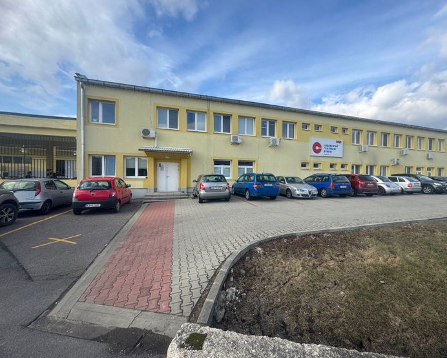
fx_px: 198
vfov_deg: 84.1
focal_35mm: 15
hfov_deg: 96.5
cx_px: 244
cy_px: 180
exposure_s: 1/879
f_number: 2.2
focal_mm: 2.22
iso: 50
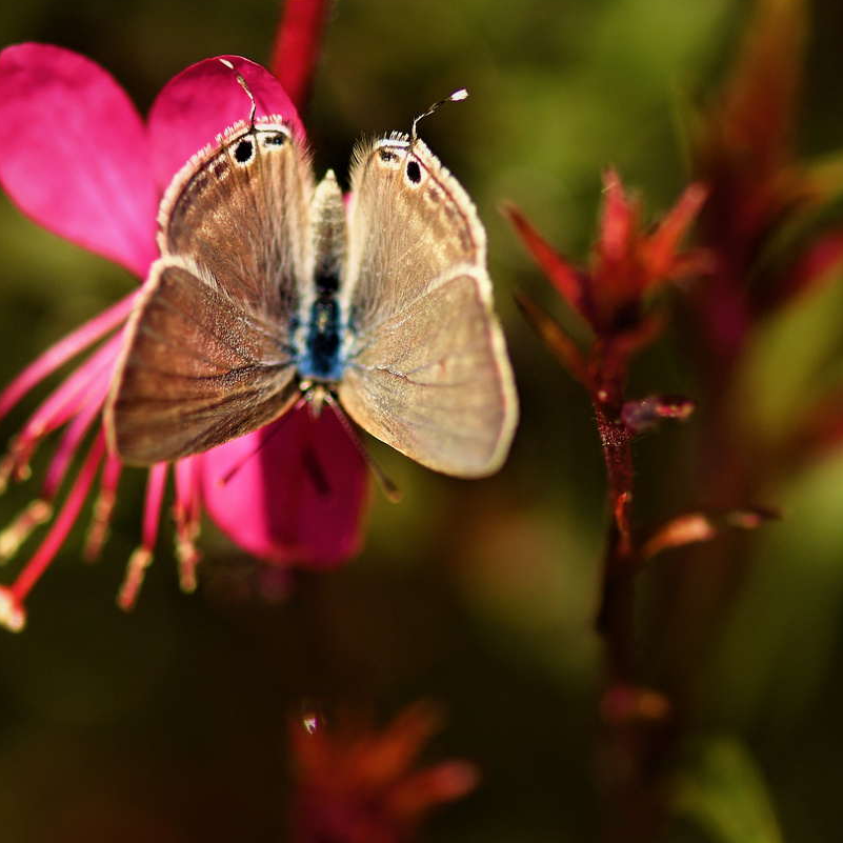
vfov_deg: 6.5
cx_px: 342
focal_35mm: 270
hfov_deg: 6.5
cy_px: 402
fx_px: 7439
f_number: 3.2
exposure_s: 1/2000
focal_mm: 105
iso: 100
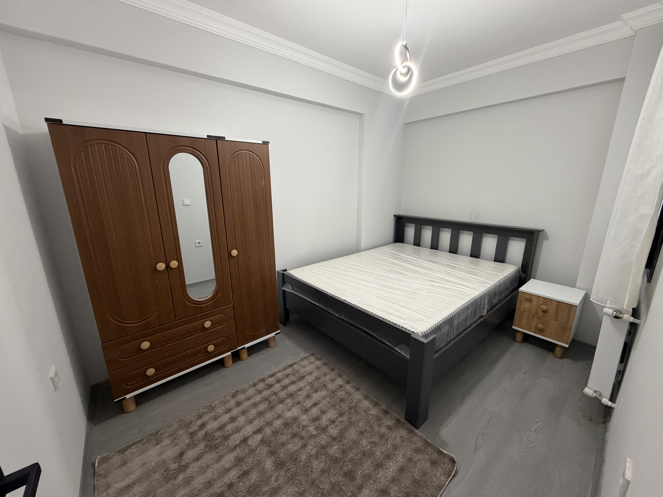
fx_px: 268
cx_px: 332
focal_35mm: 14
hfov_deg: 102.1
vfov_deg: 85.7
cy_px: 248
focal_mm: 2.22
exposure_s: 1/50
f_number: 2.2
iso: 400
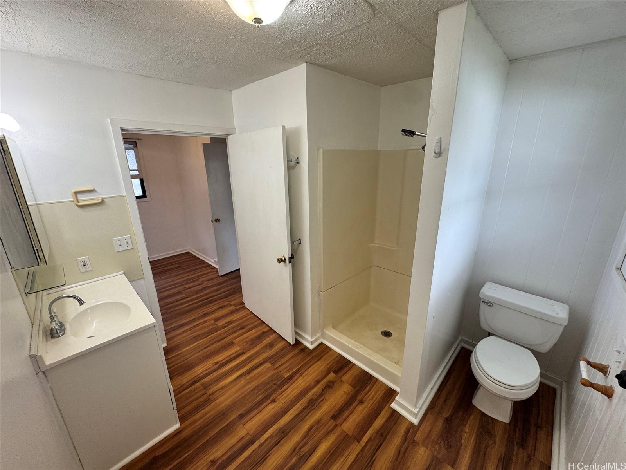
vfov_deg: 85.7
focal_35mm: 14
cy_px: 235
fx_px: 253
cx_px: 313
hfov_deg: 102.1
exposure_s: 1/120
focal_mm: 2.22
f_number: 2.2
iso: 100
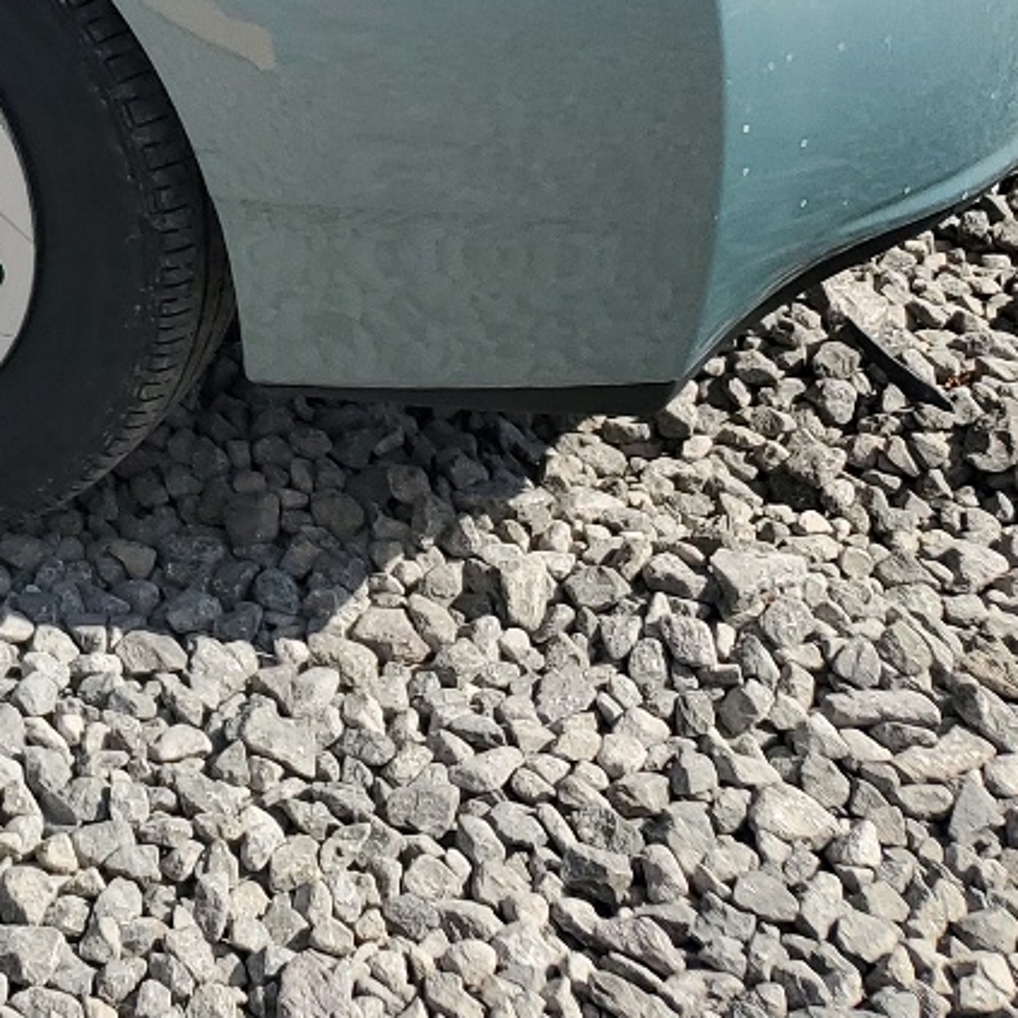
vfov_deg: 18.2
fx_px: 2895
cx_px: -477
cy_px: -416
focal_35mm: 87
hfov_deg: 18.0
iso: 50
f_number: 1.5
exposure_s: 1/3333
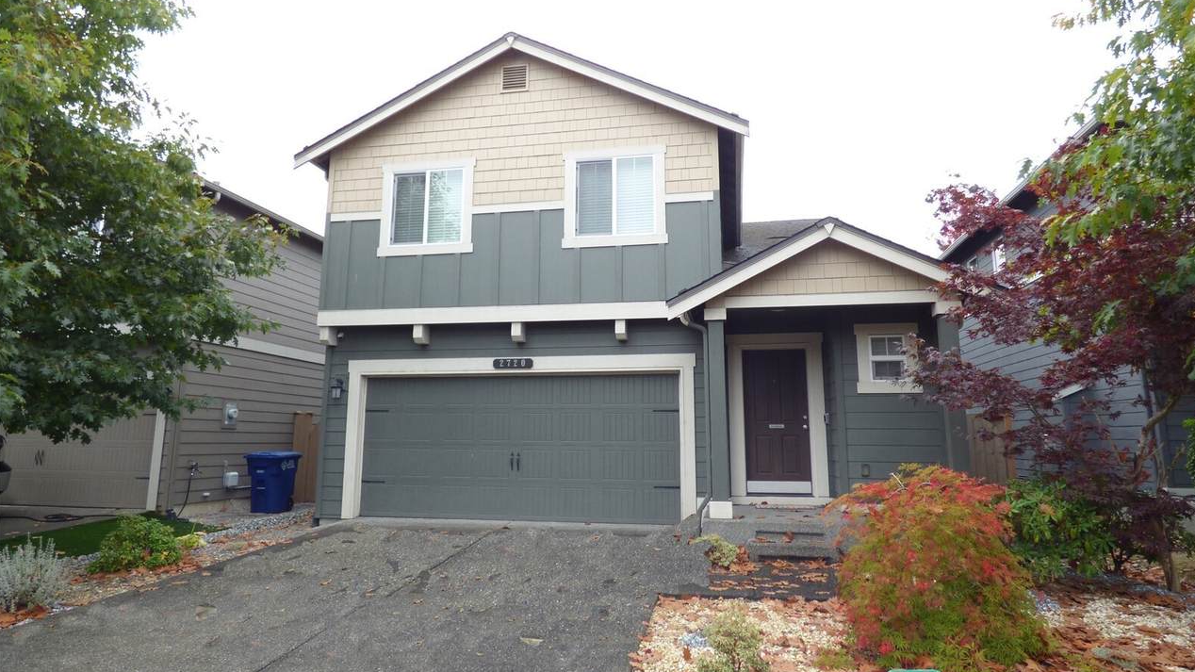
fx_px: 697
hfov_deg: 81.2
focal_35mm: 22
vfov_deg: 51.4
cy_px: 304
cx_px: 598
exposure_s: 1/200
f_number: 2.8
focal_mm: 3.58
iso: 100
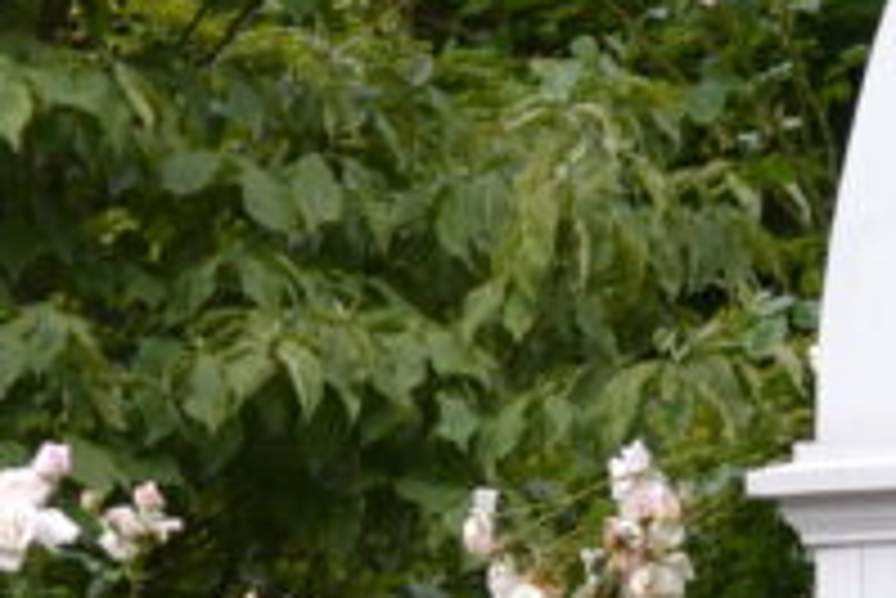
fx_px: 6152
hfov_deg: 8.3
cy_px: 861
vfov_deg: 5.5
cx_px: 864
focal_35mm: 247
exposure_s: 1/125
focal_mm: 32
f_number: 5.6
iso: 100
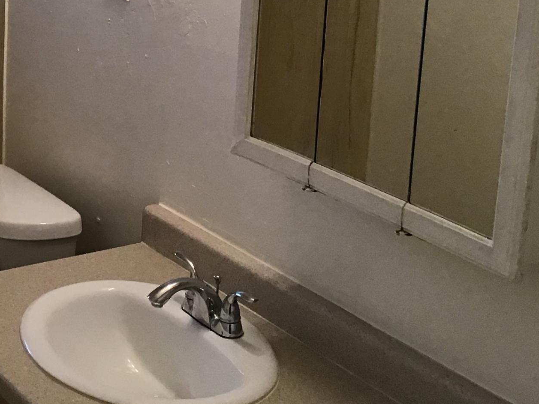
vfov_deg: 19.4
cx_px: 68
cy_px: 4
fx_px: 1152
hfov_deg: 25.6
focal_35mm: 74
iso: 40
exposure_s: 1/30
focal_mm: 3.3
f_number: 2.4
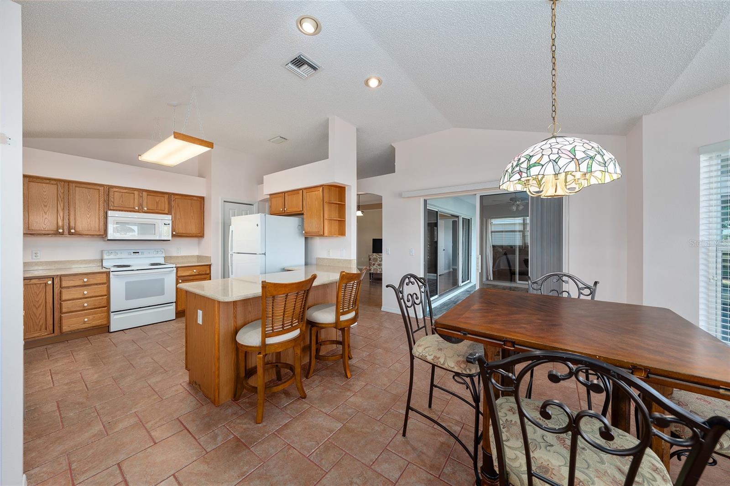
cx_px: 365
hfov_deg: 108.3
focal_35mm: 13
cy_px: 243
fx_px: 264
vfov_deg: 85.4
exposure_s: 1/6
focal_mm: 13
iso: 125
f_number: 7.1
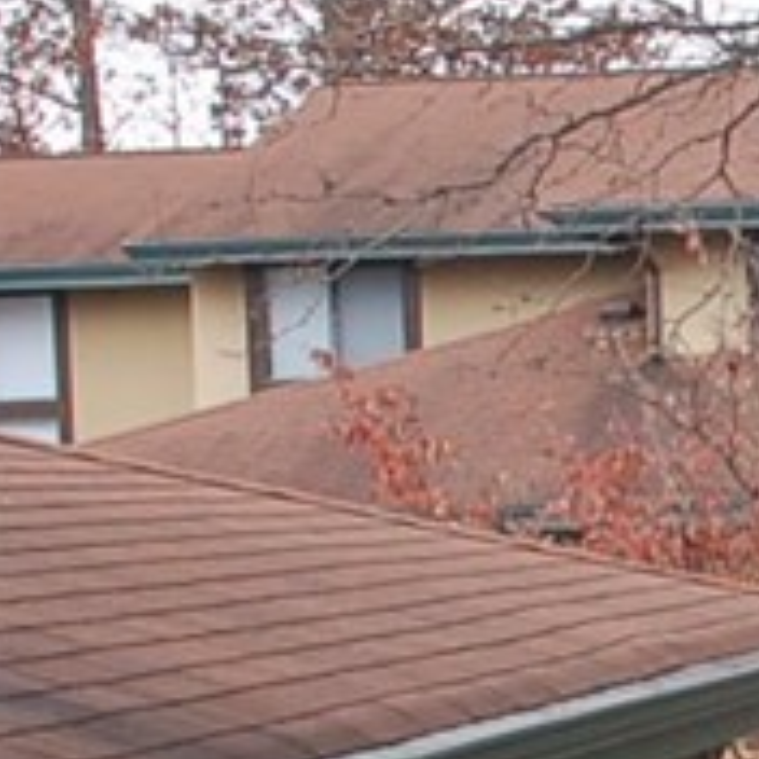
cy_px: 612
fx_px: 3895
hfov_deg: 10.3
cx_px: 1490
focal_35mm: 157
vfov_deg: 11.1
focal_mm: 20
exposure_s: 1/80
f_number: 4.5
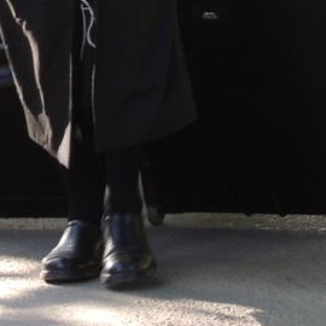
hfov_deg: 3.6
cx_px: -197
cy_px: -216
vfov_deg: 3.6
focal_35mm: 481
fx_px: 5125
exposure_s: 1/100
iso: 250
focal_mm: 18.7
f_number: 4.2
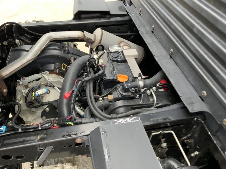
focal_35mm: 29
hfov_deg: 61.7
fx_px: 189
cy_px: 84
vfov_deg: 48.2
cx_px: 113
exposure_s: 1/60
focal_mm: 3
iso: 100
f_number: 1.8
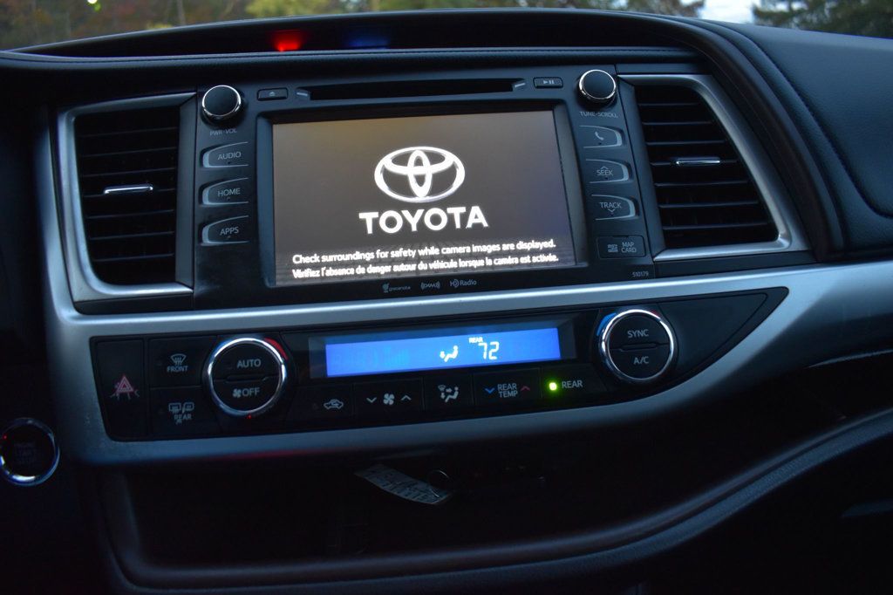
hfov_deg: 67.4
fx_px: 669
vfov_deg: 47.9
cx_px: 446
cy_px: 298
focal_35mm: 27
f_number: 3.5
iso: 1600
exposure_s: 1/13
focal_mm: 18
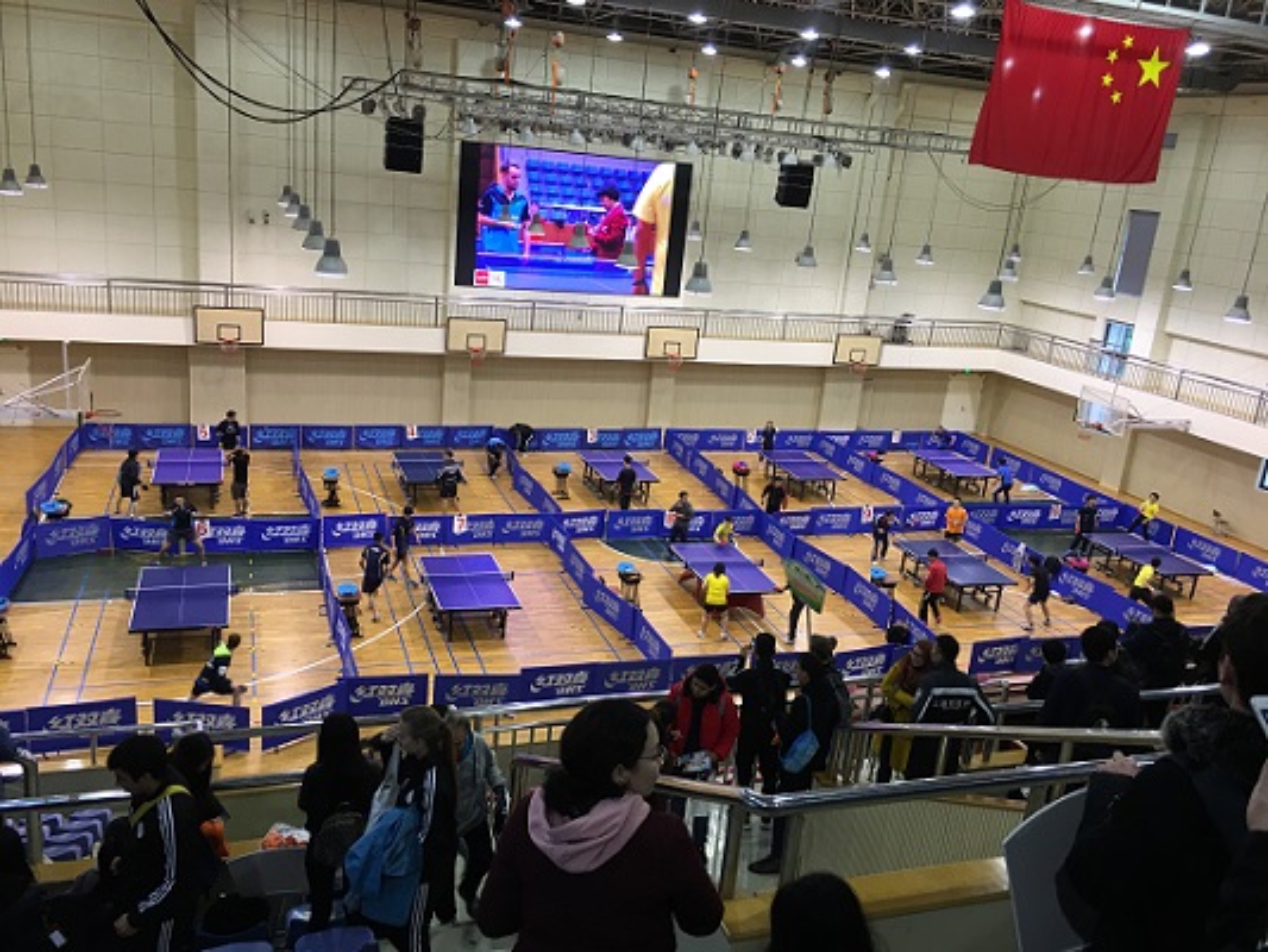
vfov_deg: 48.2
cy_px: 476
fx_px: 1063
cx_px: 634
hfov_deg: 61.6
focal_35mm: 29
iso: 32
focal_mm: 4.15
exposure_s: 1/17
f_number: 2.2
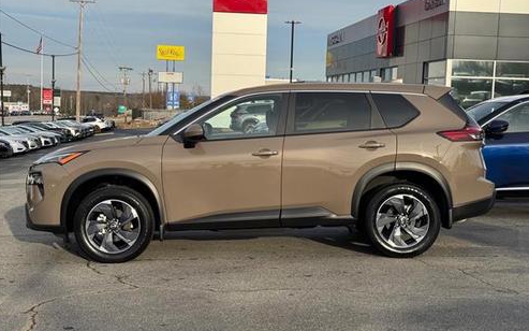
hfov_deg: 38.9
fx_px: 750
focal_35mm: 52
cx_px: 265
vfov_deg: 24.9
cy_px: 163
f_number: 1.78
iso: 64
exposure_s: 1/2833
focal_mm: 6.76
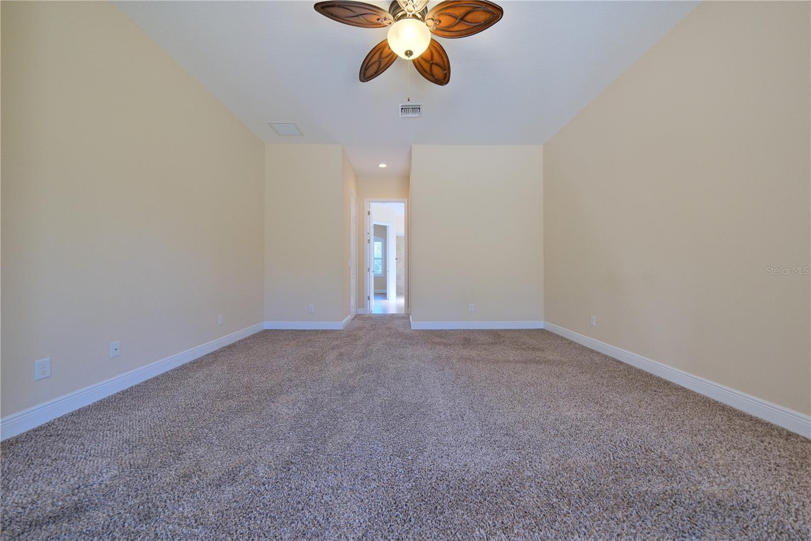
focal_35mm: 12
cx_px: 406
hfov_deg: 112.6
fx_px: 270
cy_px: 270
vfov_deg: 90.0
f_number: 4
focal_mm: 8
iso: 640
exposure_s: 1/80
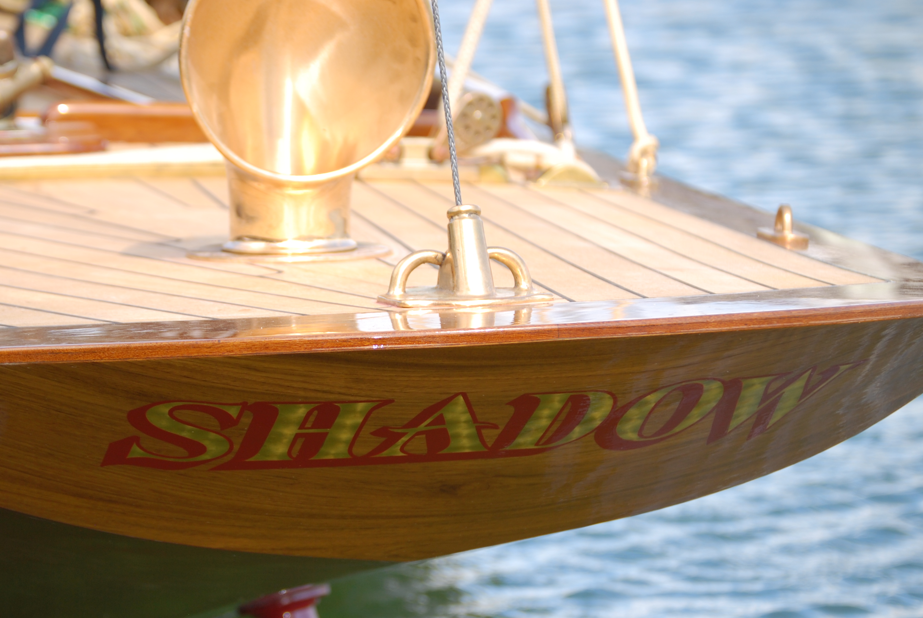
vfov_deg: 7.5
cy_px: 416
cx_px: 308
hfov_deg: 11.2
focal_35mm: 184
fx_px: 4716
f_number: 4.8
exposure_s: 1/200
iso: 100
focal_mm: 85
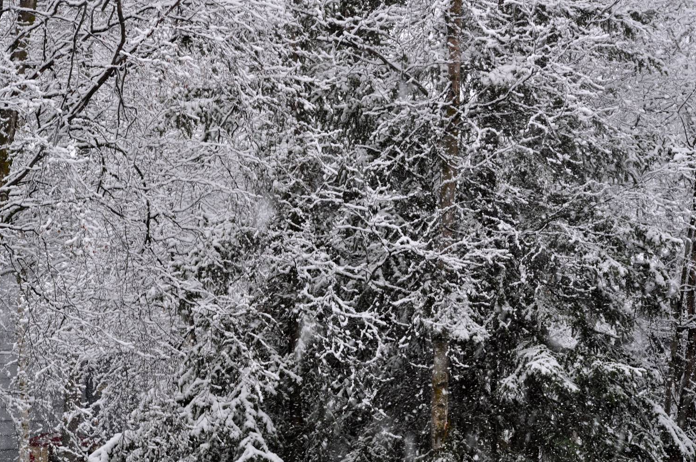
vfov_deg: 12.1
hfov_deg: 18.1
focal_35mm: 113
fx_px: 2182
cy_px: 217
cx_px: 362
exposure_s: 1/160
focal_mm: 70
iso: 400
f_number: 9
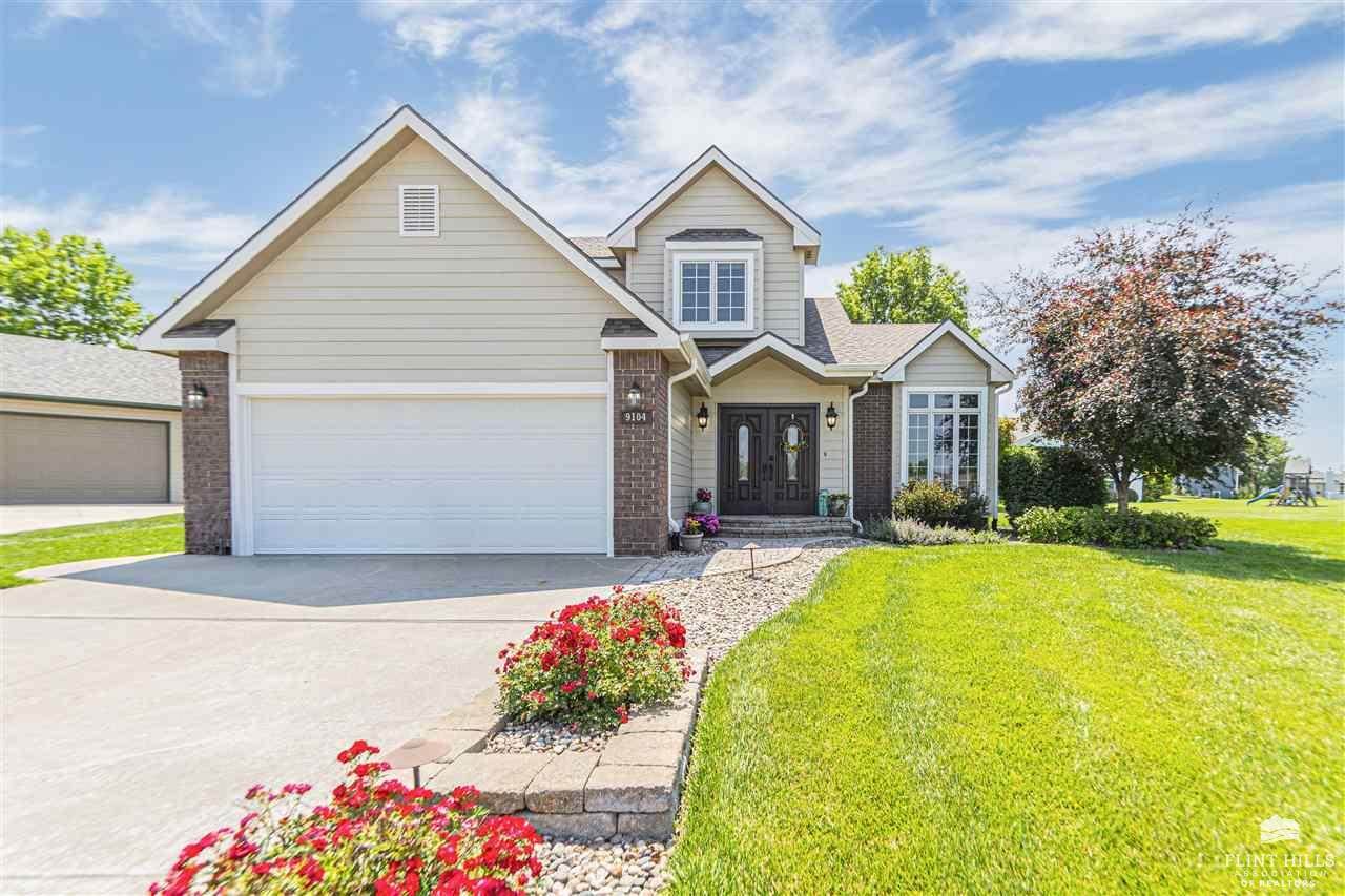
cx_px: 672
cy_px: 448
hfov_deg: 100.4
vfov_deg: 77.3
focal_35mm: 15
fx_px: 560
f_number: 7.1
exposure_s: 1/250
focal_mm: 10
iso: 100
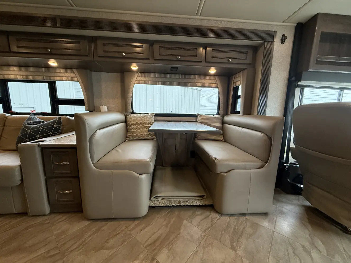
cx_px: 176
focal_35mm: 14
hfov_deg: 102.1
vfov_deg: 85.7
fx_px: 142
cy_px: 132
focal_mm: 2.22
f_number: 2.2
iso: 250
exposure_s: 1/99
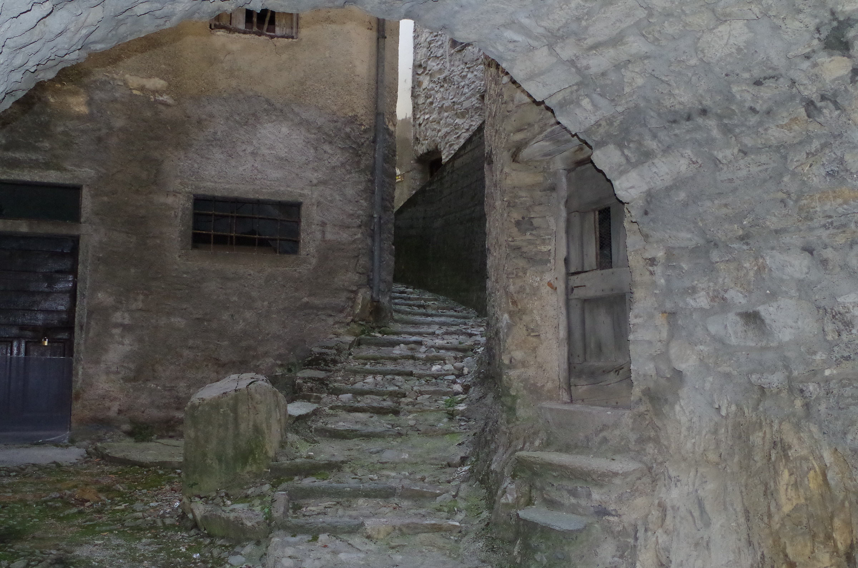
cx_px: 429
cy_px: 284
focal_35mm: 36
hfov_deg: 53.2
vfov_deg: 36.7
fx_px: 856
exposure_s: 1/180
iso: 3200
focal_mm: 24.38
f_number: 11
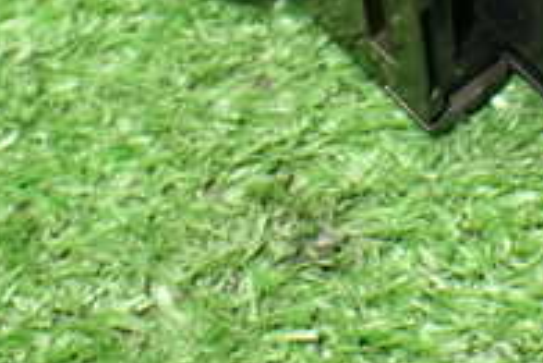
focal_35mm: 102
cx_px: 485
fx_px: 1540
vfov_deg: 12.8
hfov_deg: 19.6
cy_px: -177
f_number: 2.4
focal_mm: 5.79
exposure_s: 1/100
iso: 800
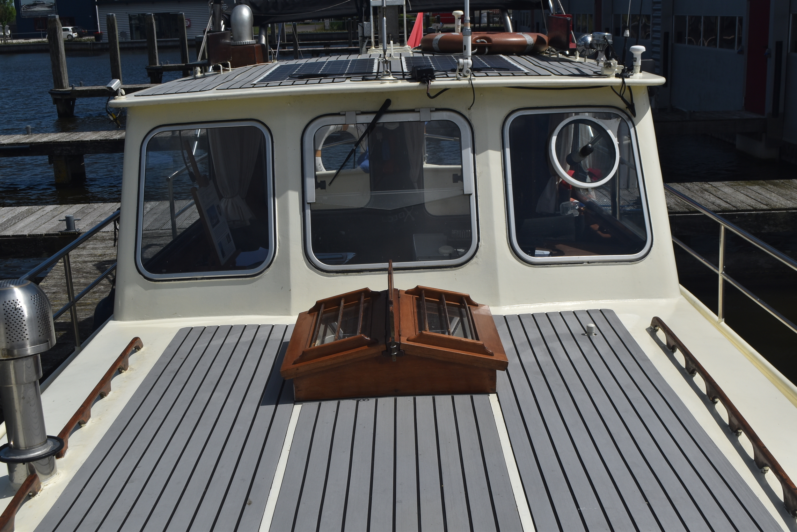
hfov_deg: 43.6
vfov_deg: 29.9
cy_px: 266
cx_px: 398
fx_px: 997
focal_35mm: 45
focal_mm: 30
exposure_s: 1/500
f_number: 13
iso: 200
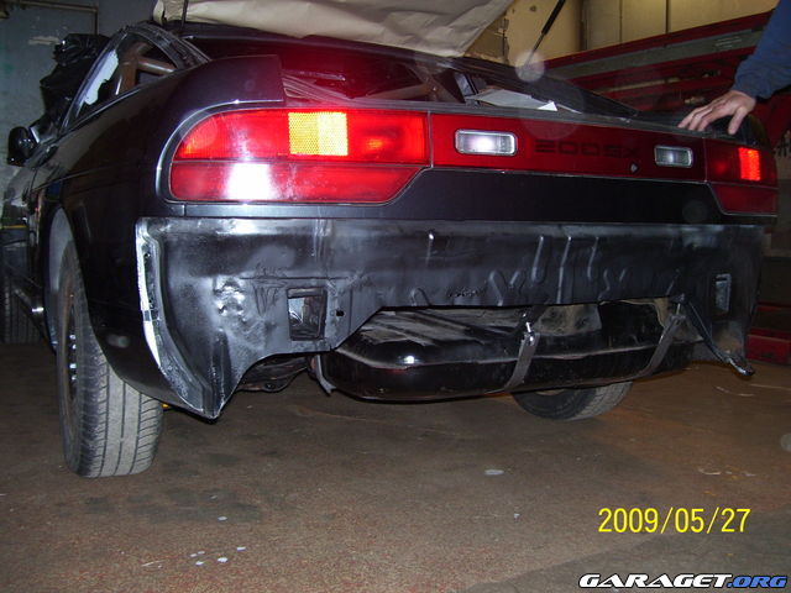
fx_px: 845
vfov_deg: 38.7
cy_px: 296
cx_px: 396
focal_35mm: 37
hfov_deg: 50.1
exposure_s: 1/60
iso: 125
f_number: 2.7
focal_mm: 6
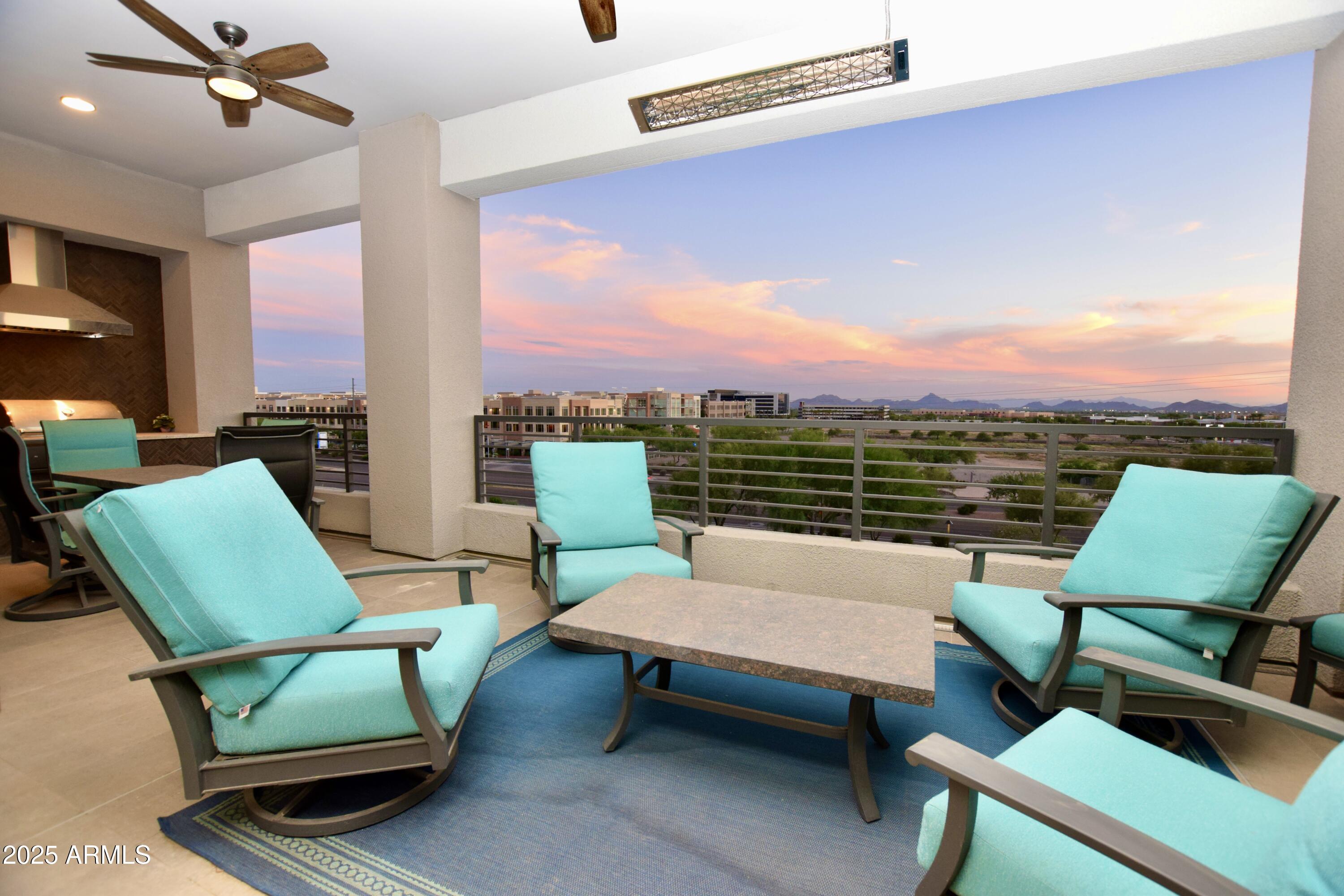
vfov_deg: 77.3
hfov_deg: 100.4
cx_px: 672
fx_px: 560
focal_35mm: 15
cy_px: 448
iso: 800
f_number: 5
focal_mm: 10
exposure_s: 1/100
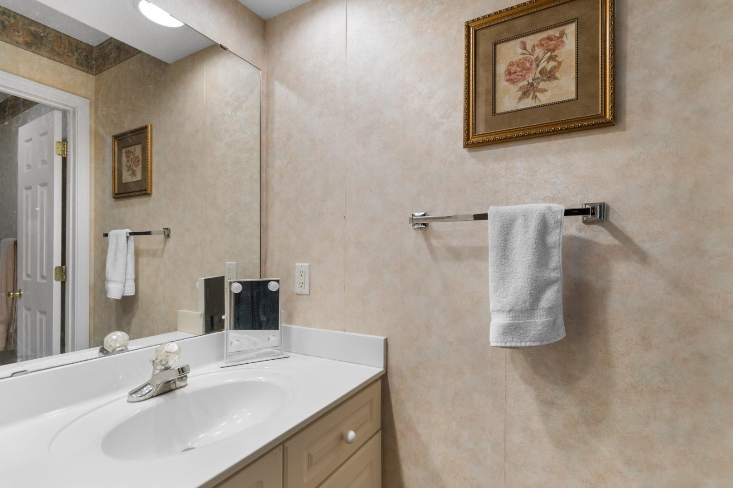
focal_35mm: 16
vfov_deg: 73.7
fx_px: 326
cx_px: 366
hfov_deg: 96.7
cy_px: 244
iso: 100
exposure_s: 1/13
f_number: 4.8
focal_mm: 11
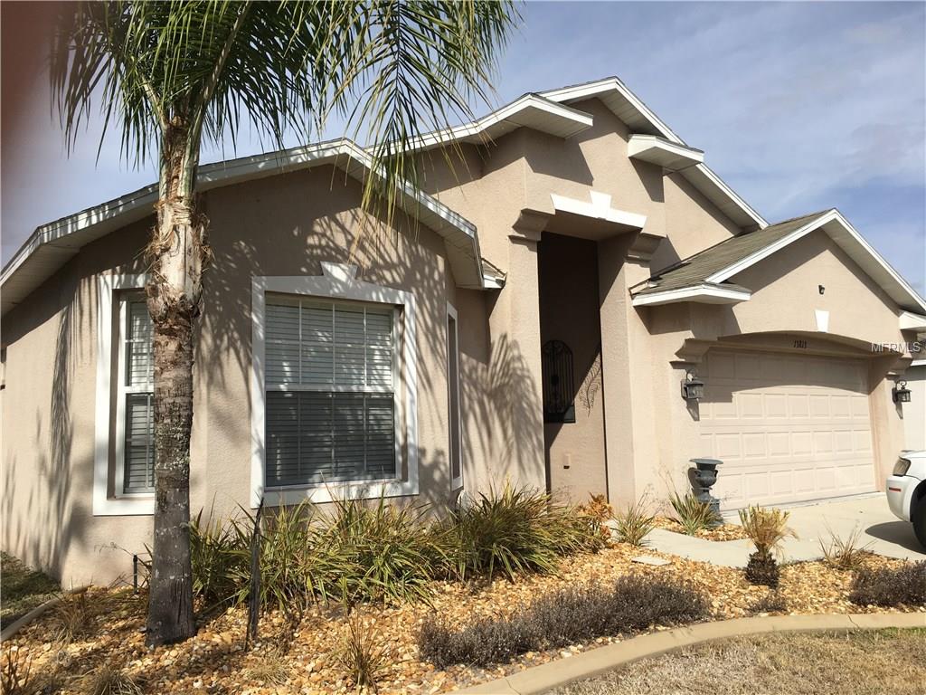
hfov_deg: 61.7
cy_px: 348
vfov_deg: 48.2
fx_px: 776
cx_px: 463
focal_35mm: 29
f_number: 2.2
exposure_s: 1/2262
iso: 25
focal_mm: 4.15
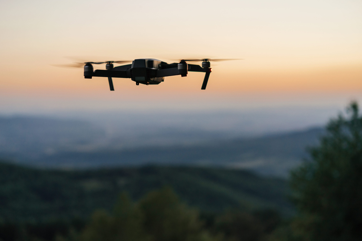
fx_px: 553
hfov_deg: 36.2
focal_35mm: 55
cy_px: 120
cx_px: 181
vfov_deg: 24.6
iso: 640
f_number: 2.5
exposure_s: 1/320
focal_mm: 55
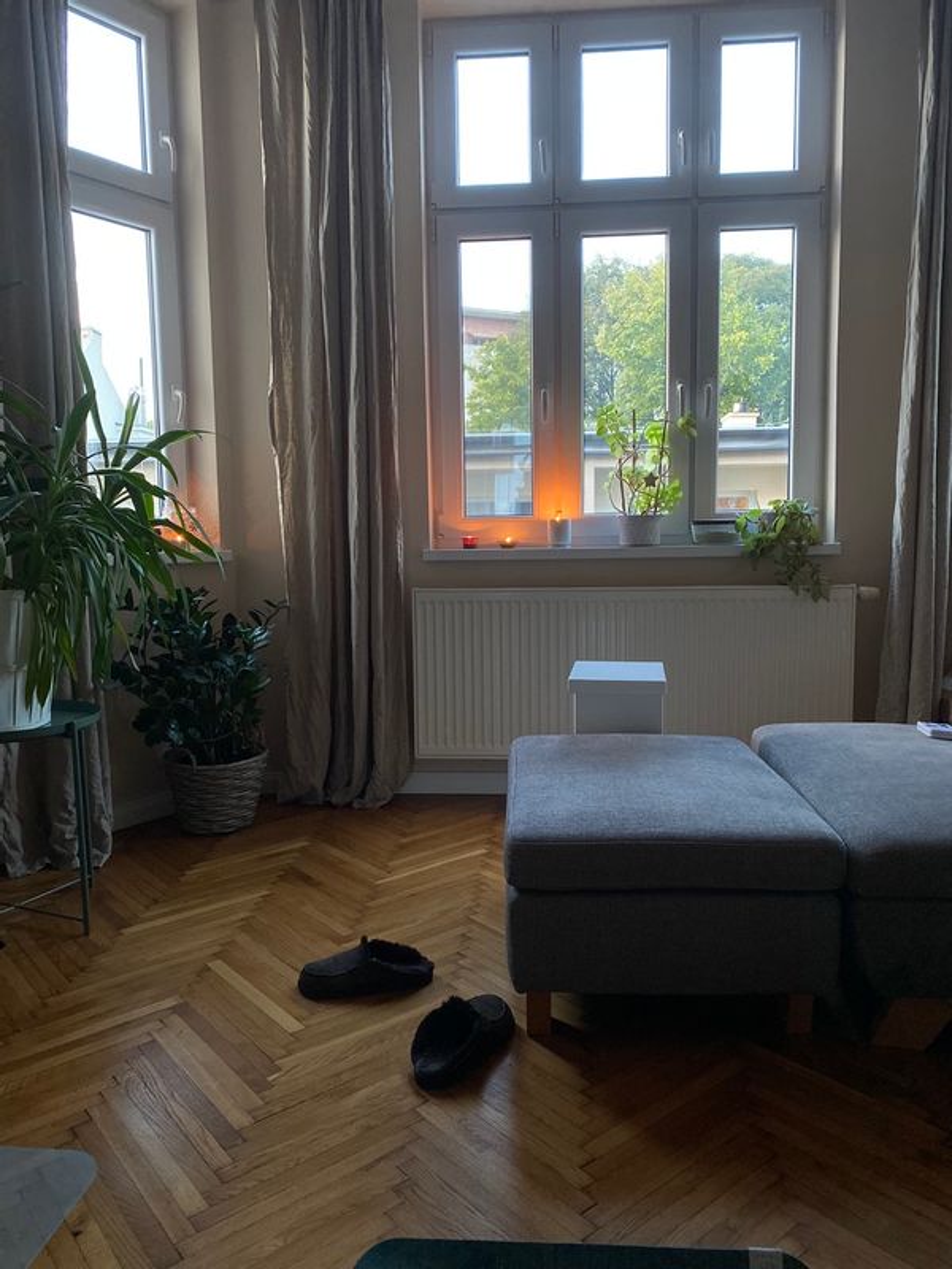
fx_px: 953
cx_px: 476
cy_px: 634
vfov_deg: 67.3
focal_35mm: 26
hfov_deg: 53.1
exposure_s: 1/31
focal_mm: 4.25
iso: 640
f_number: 1.8
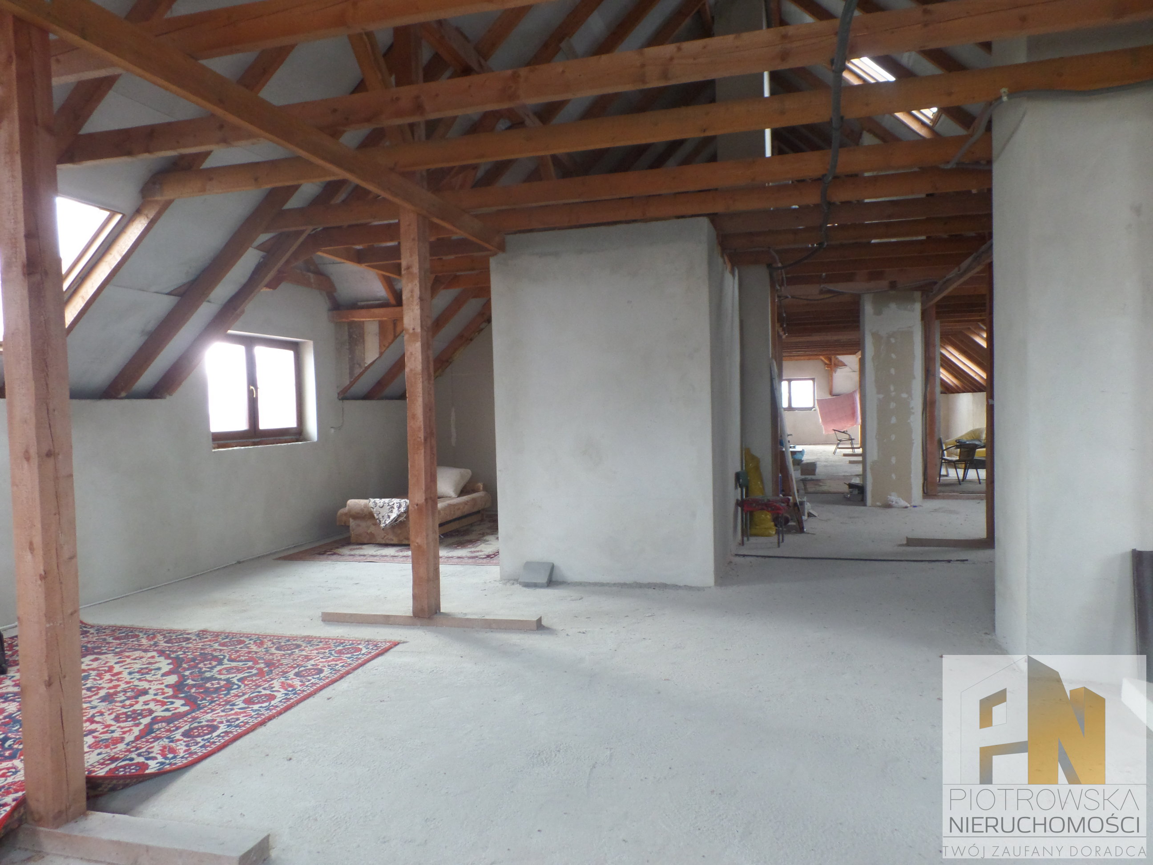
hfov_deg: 73.9
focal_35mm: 23
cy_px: 432
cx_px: 576
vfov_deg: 58.9
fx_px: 766
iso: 240
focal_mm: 4.1
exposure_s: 1/30
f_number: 2.8
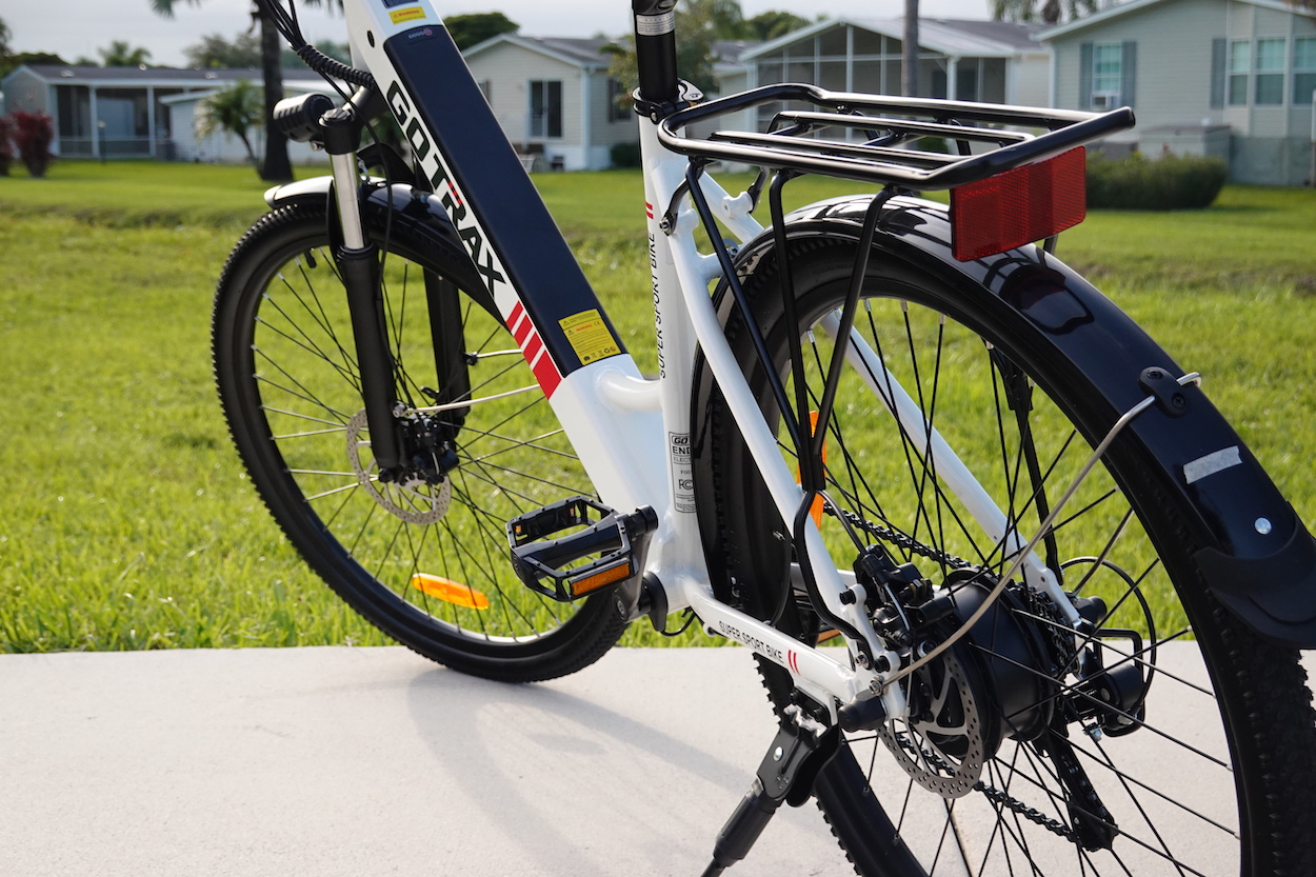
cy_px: 438
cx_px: 658
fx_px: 2047
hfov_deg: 35.6
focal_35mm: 56
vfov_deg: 24.2
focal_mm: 20.69
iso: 500
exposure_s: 1/60
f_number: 4
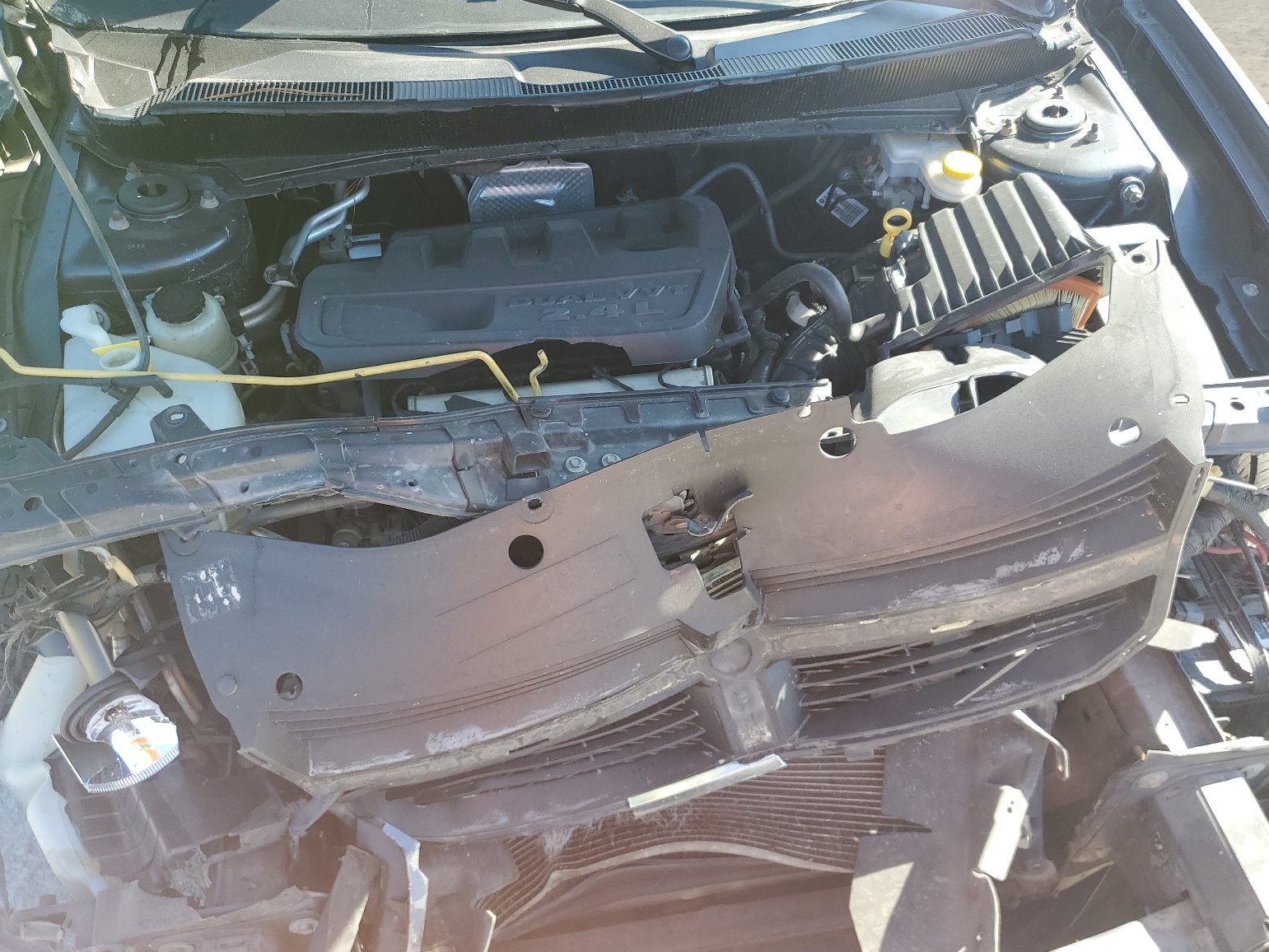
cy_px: 480
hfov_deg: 65.3
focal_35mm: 27
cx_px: 637
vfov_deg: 51.4
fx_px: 990
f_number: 1.5
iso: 50
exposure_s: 1/312
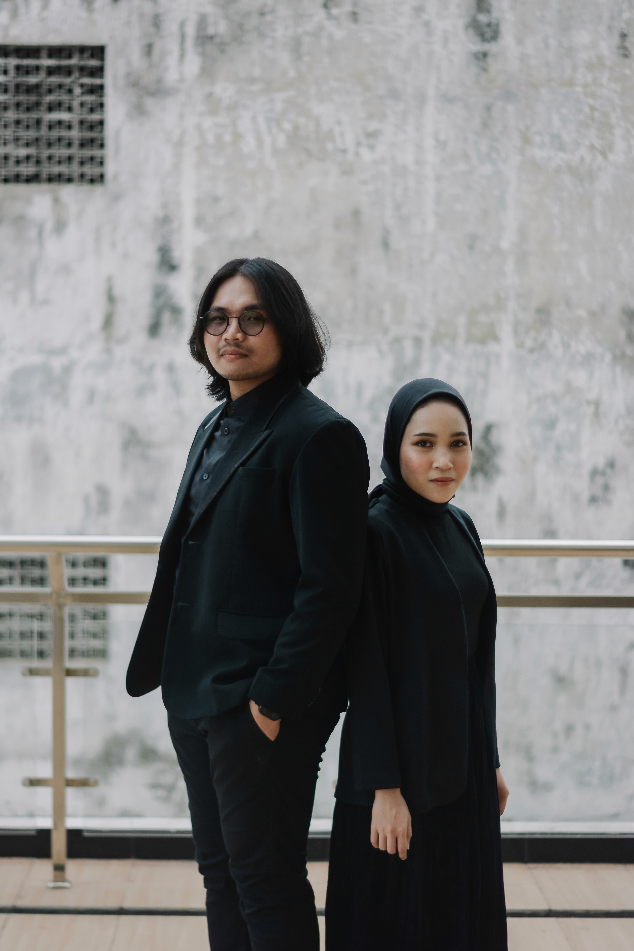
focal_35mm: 75
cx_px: 317
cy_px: 476
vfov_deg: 27.0
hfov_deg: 18.2
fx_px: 1981
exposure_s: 1/1600
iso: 100
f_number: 1.8
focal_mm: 50
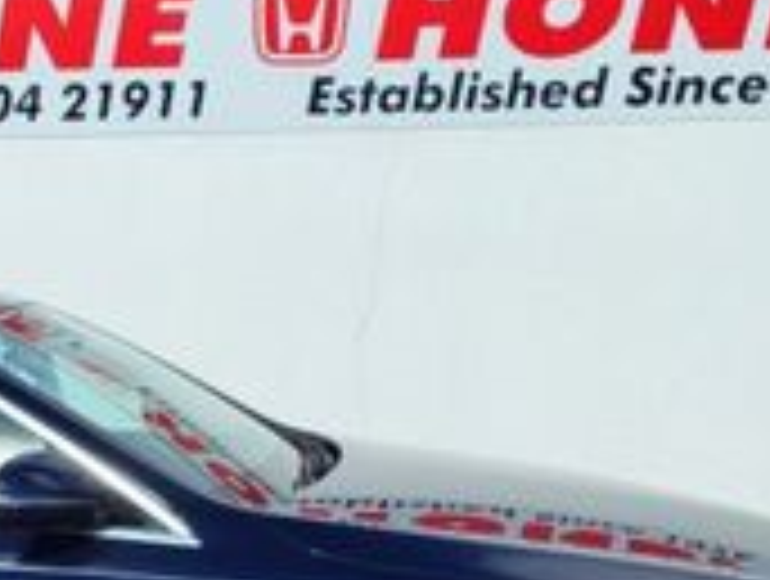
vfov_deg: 15.9
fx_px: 2028
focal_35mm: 91
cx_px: -140
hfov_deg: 20.2
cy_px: 634
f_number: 1.8
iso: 40
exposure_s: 1/1814
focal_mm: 5.4
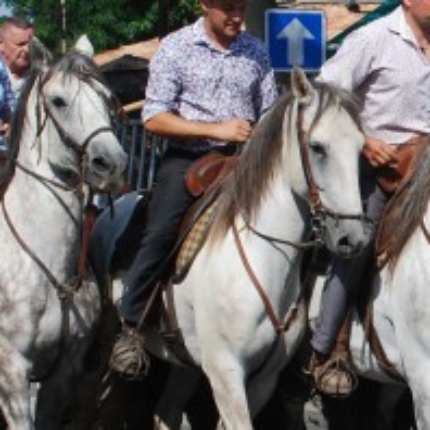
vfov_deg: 11.7
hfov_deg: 11.4
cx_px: 565
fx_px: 2104
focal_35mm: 150
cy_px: 199
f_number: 8
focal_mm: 29
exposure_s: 1/250
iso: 100
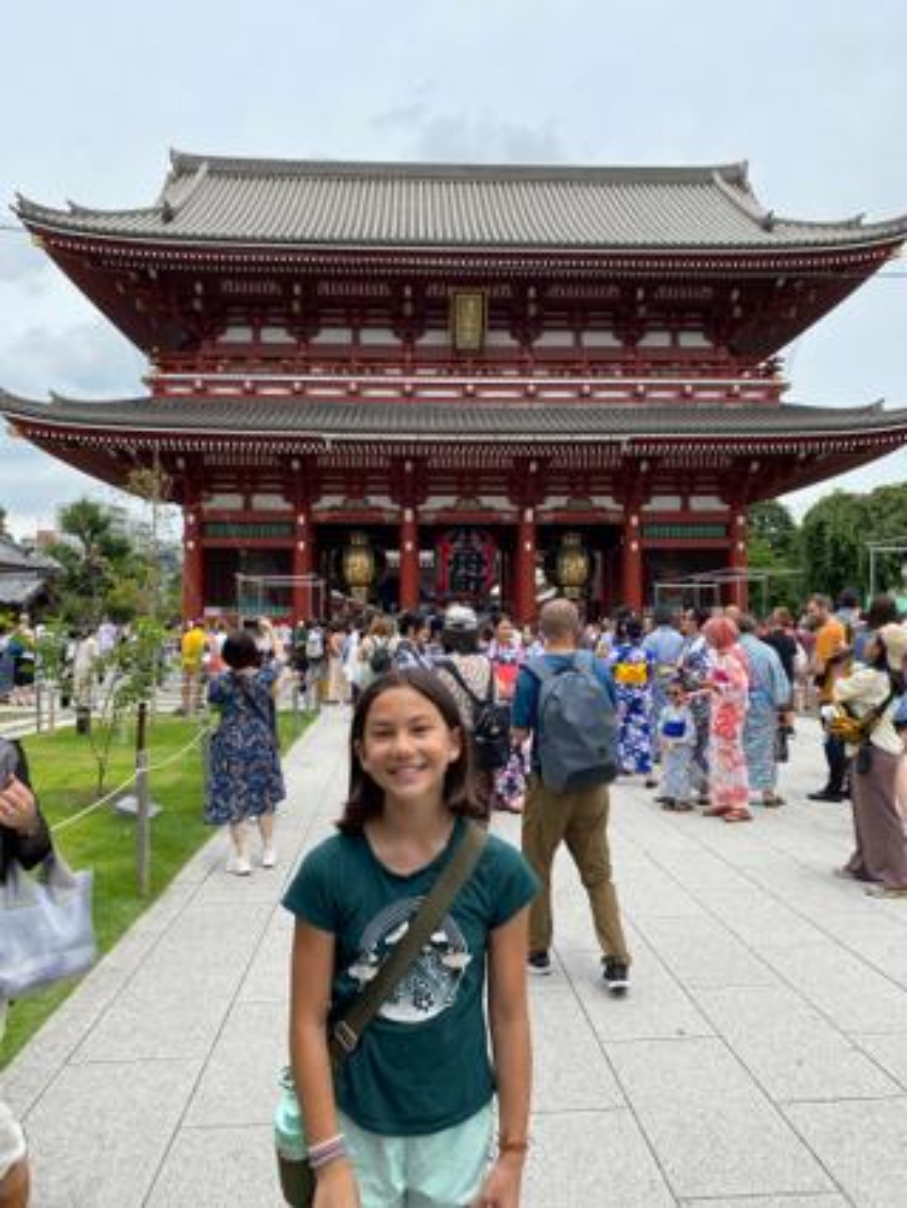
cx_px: 454
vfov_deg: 67.3
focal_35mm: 26
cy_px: 604
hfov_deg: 53.1
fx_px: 907
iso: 32
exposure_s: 1/2066
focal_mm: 4.25
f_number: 1.8
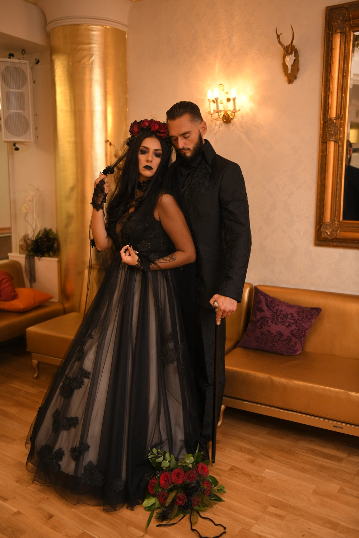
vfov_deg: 55.8
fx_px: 509
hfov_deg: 38.9
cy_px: 269
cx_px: 180
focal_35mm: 34
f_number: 2.8
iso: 1000
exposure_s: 1/250
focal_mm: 34
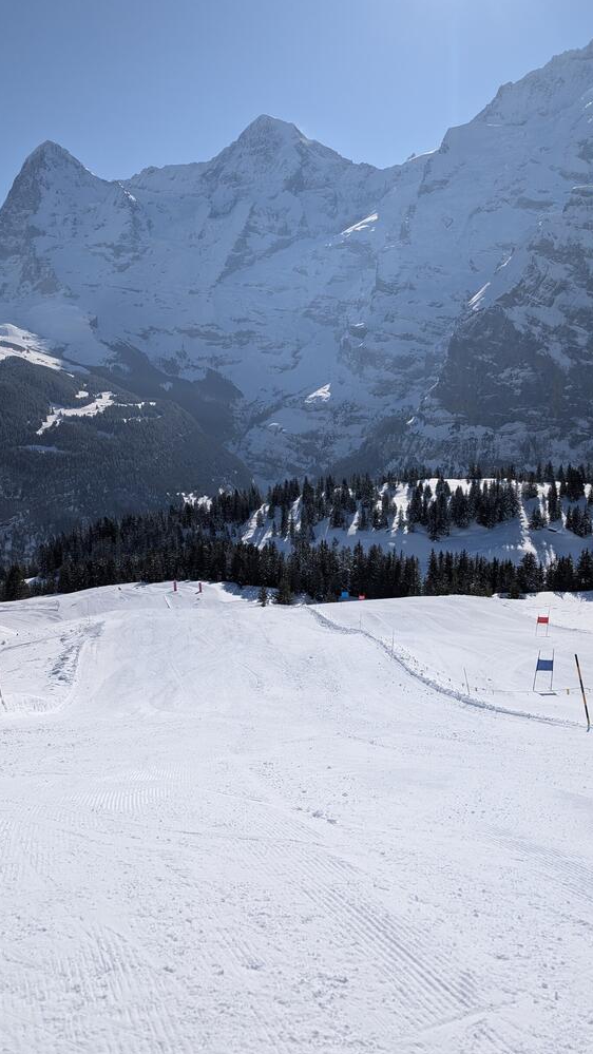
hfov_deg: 42.9
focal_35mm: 27
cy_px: 538
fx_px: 755
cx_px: 286
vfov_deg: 69.9
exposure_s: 1/3236
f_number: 1.68
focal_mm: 6.9
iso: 27
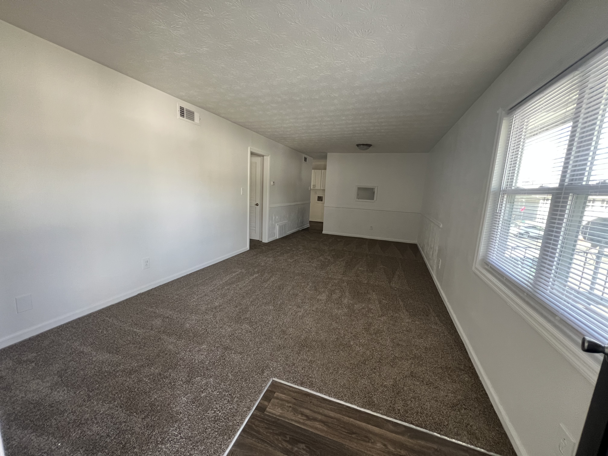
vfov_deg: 89.9
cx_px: 304
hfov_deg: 106.2
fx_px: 228
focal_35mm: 13
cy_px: 228
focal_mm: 1.57
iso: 200
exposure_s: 1/99
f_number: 1.8
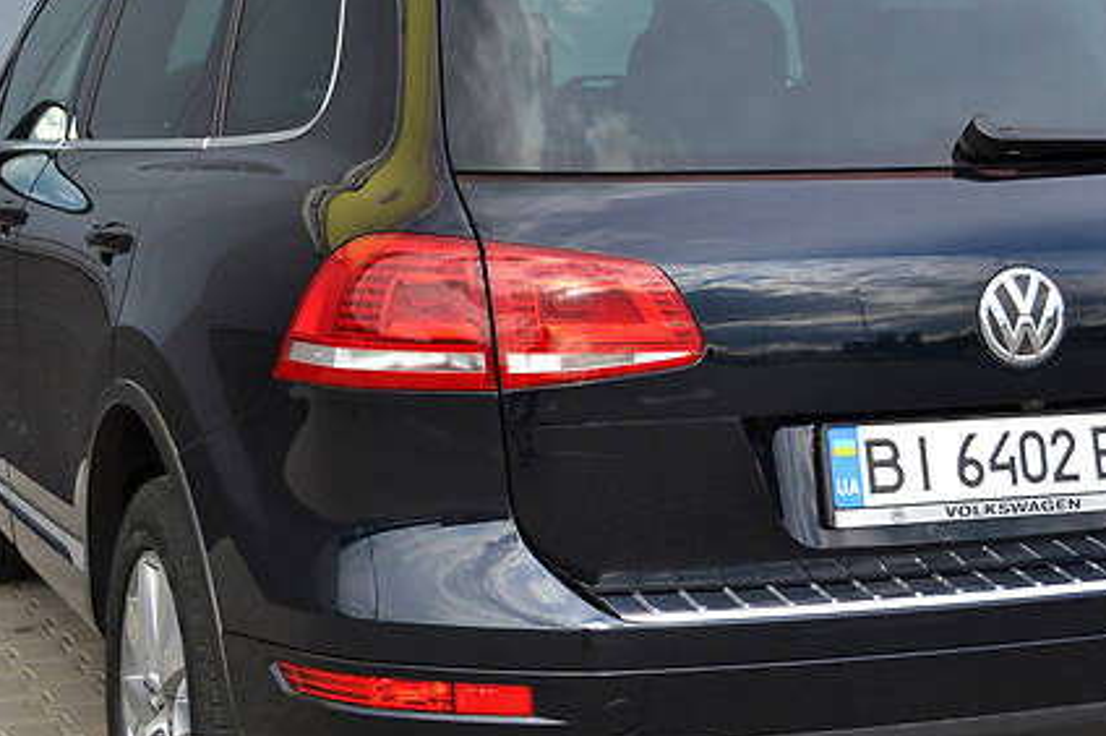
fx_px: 2609
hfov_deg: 23.9
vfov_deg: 16.0
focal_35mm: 85
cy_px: 354
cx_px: 582
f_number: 4.5
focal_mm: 30
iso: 100
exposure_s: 1/250
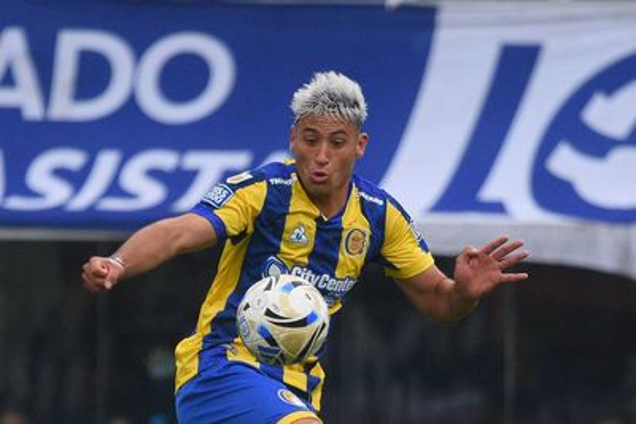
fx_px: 7952
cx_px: 318
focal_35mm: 450
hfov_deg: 4.6
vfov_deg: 3.1
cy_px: 212
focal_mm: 300
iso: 1000
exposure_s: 1/2500
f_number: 4
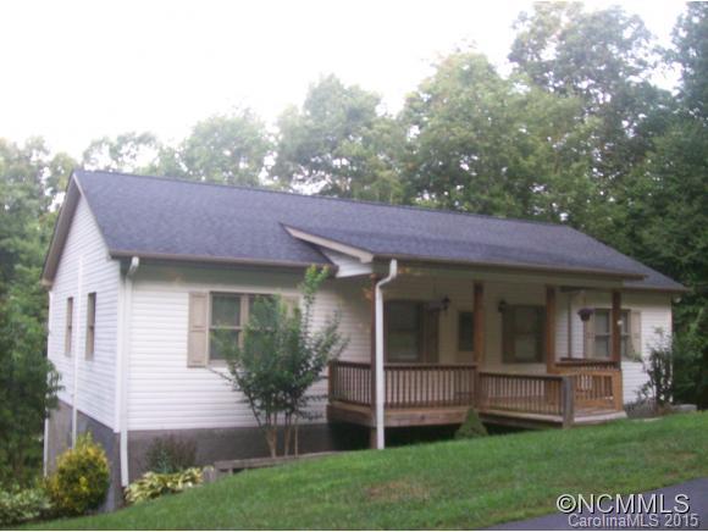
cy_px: 266
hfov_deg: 51.3
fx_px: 737
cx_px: 354
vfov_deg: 39.7
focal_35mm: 36
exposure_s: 1/63.6
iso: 200
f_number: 2.7
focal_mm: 6
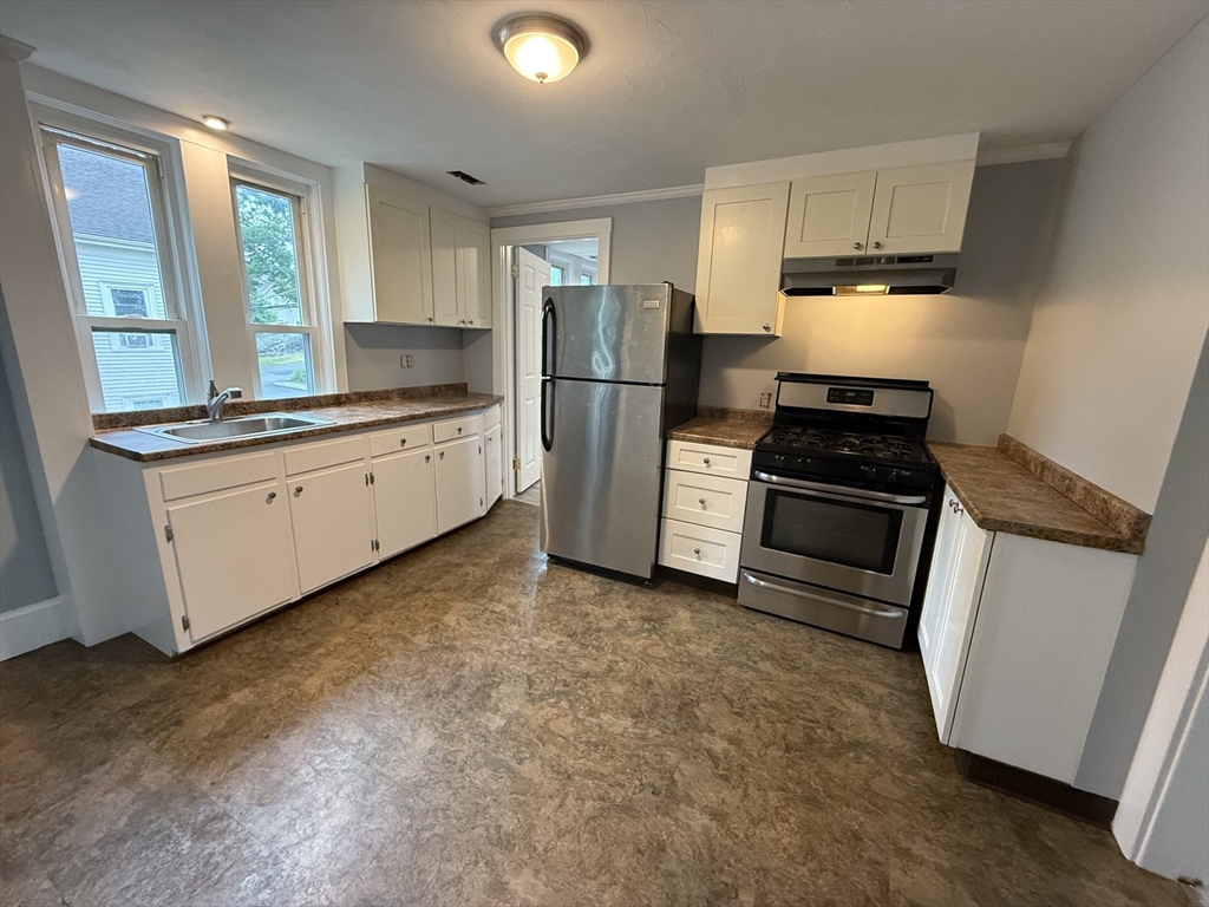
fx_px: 489
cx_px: 604
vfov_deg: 85.7
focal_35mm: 14
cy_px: 454
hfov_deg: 102.1
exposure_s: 1/60
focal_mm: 2.22
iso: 500
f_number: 2.2
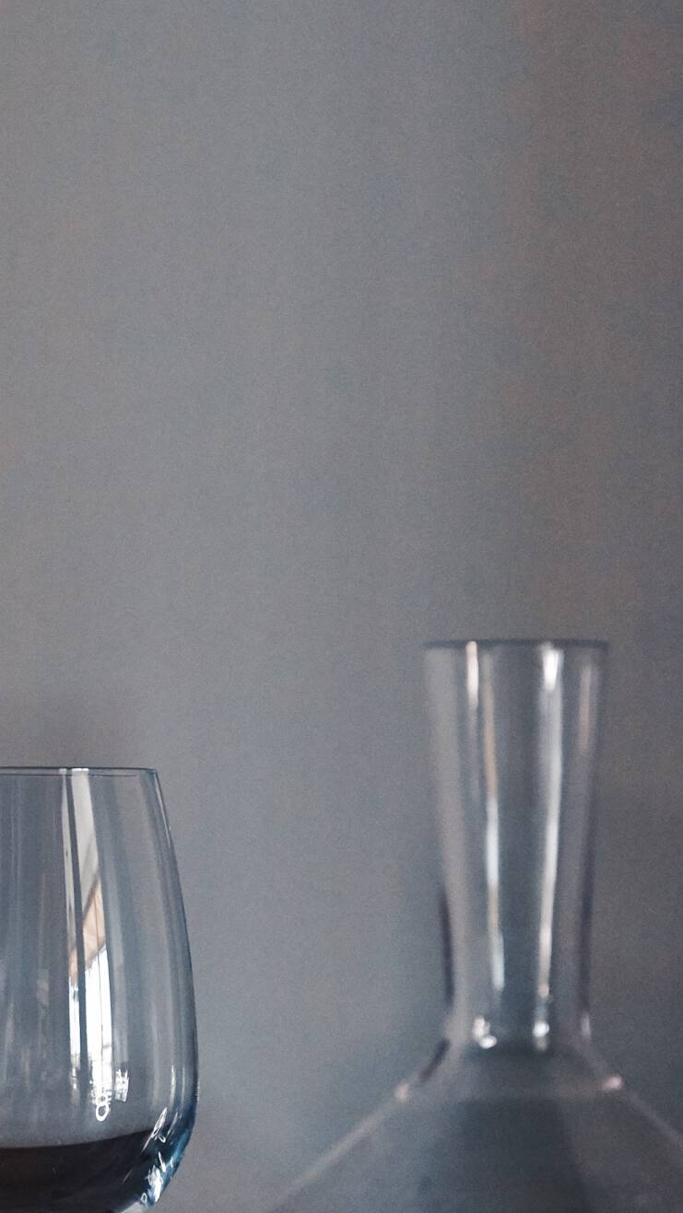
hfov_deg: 11.1
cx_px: 14
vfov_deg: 19.8
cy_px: 721
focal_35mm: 108
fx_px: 3477
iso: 5000
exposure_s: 1/800
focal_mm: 53
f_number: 4
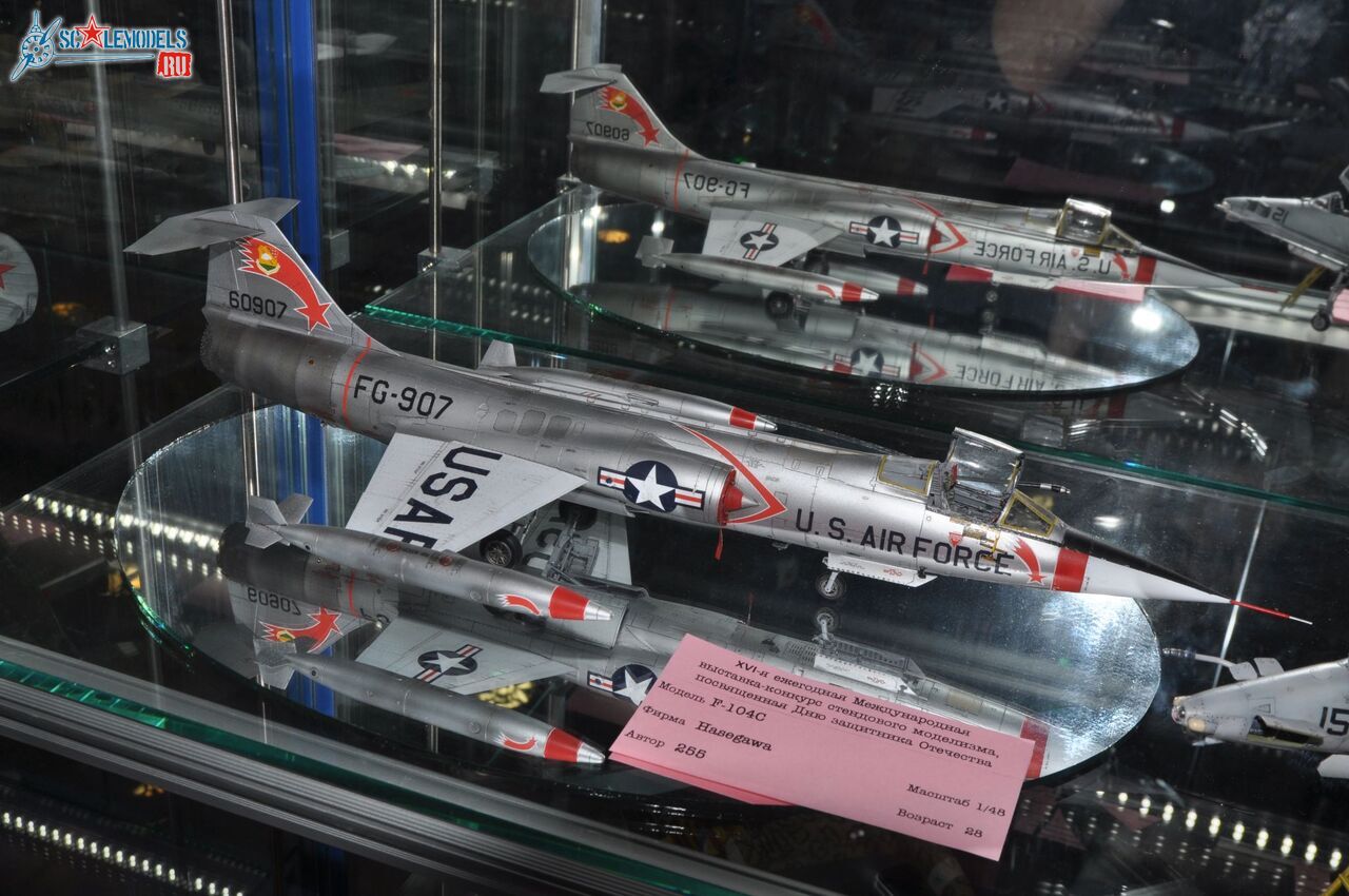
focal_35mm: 30
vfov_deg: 43.5
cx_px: 674
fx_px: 1123
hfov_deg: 62.0
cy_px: 448
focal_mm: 20
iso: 200
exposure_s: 1/200
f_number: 14
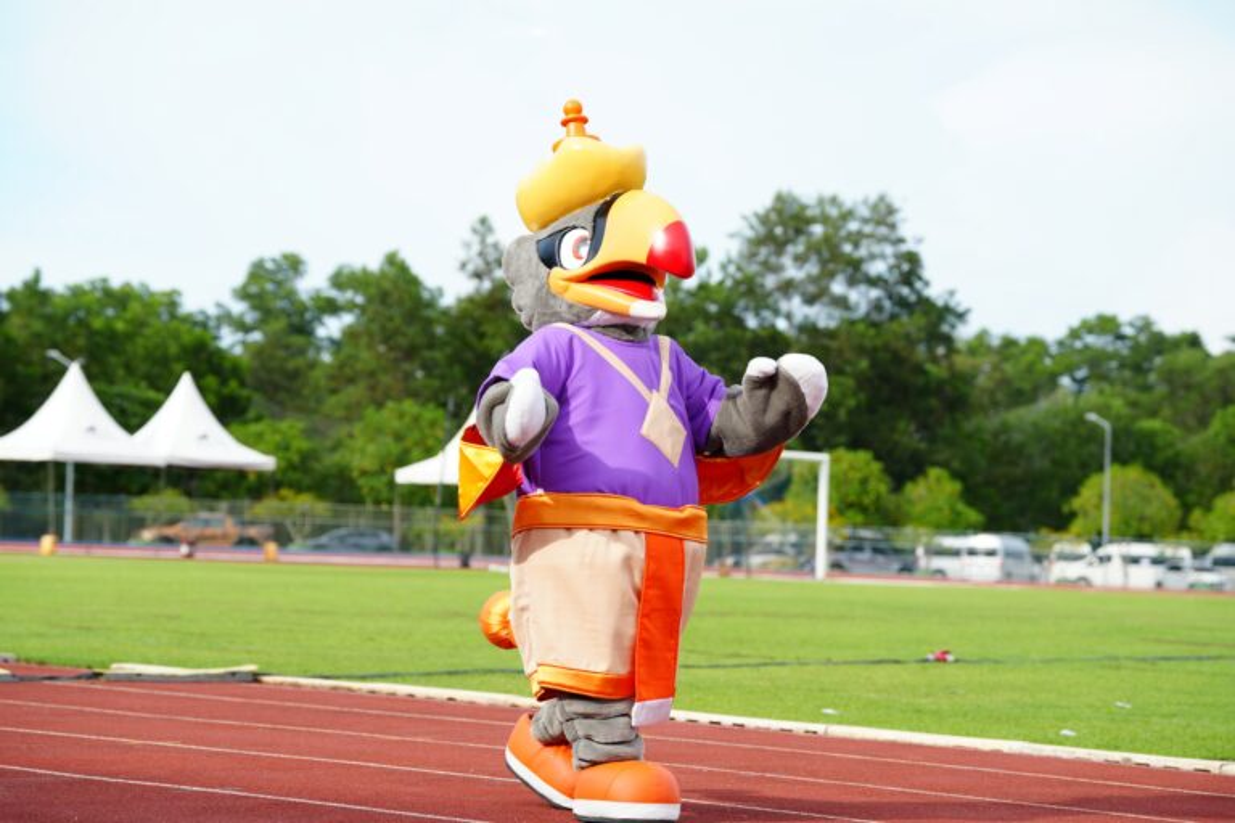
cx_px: 618
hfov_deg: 21.9
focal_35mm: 93
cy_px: 412
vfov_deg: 14.7
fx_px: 3190
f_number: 4
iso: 100
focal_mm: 93
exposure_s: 1/400
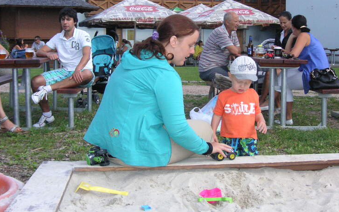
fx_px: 536
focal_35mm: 58
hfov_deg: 35.1
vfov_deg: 22.3
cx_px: 179
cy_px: 77
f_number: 3.4
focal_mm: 8.4
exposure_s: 1/1000
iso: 160
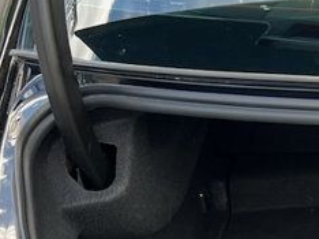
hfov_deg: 15.9
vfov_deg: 12.4
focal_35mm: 114
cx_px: 478
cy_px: 352
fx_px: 1049
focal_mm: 5.7
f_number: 1.5
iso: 32
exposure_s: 1/137
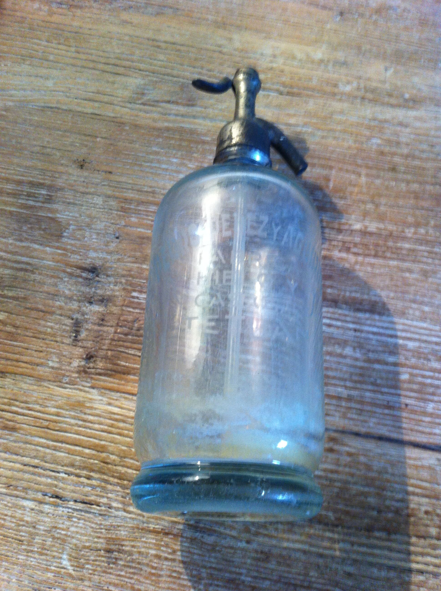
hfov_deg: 40.6
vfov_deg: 52.7
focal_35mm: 35
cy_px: 296
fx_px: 596
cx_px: 220
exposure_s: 1/15
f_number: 2.8
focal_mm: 3.85
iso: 160
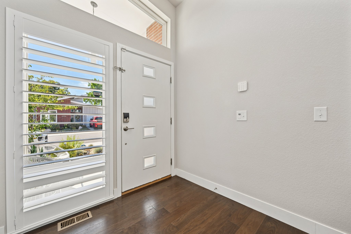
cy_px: 117
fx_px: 136
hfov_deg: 104.3
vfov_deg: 81.2
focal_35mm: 14
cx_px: 176
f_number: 8
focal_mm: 14
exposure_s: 1/30
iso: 64
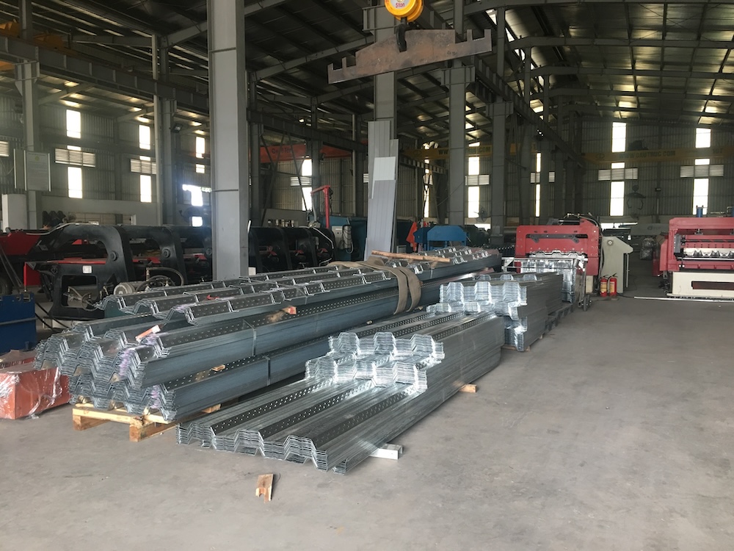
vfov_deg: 48.2
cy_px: 276
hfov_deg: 61.7
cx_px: 367
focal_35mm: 29
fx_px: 615
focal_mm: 4.15
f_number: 2.2
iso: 64
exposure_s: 1/33
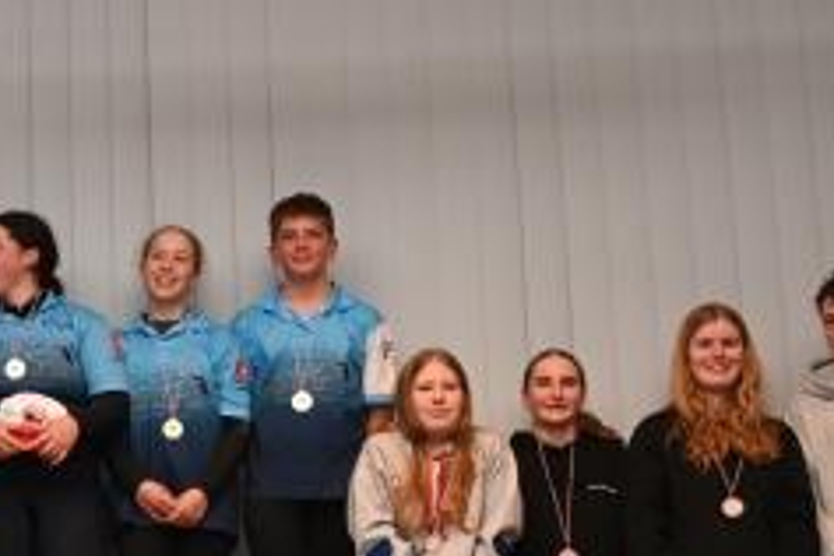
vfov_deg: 16.5
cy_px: 542
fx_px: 1876
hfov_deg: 23.0
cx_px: -158
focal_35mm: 81
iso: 800
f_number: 7.1
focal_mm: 24
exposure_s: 1/60
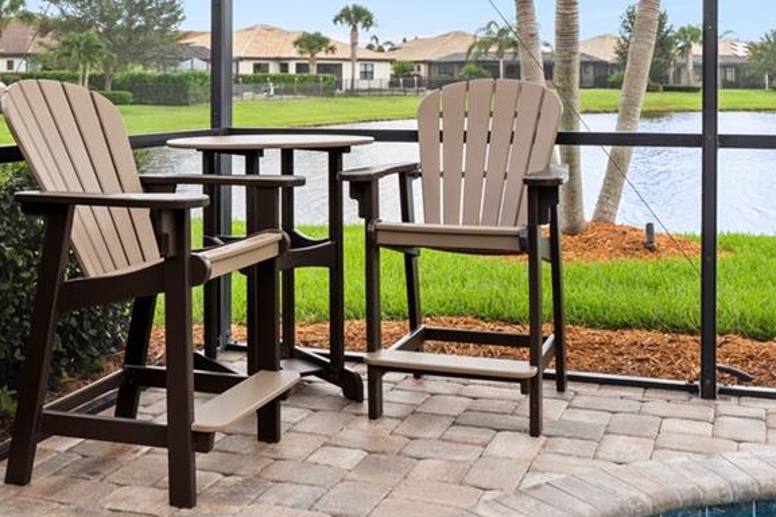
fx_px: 1035
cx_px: 370
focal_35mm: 48
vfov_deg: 27.4
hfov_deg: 41.1
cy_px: 93
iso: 100
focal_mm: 18
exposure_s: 1/25
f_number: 9
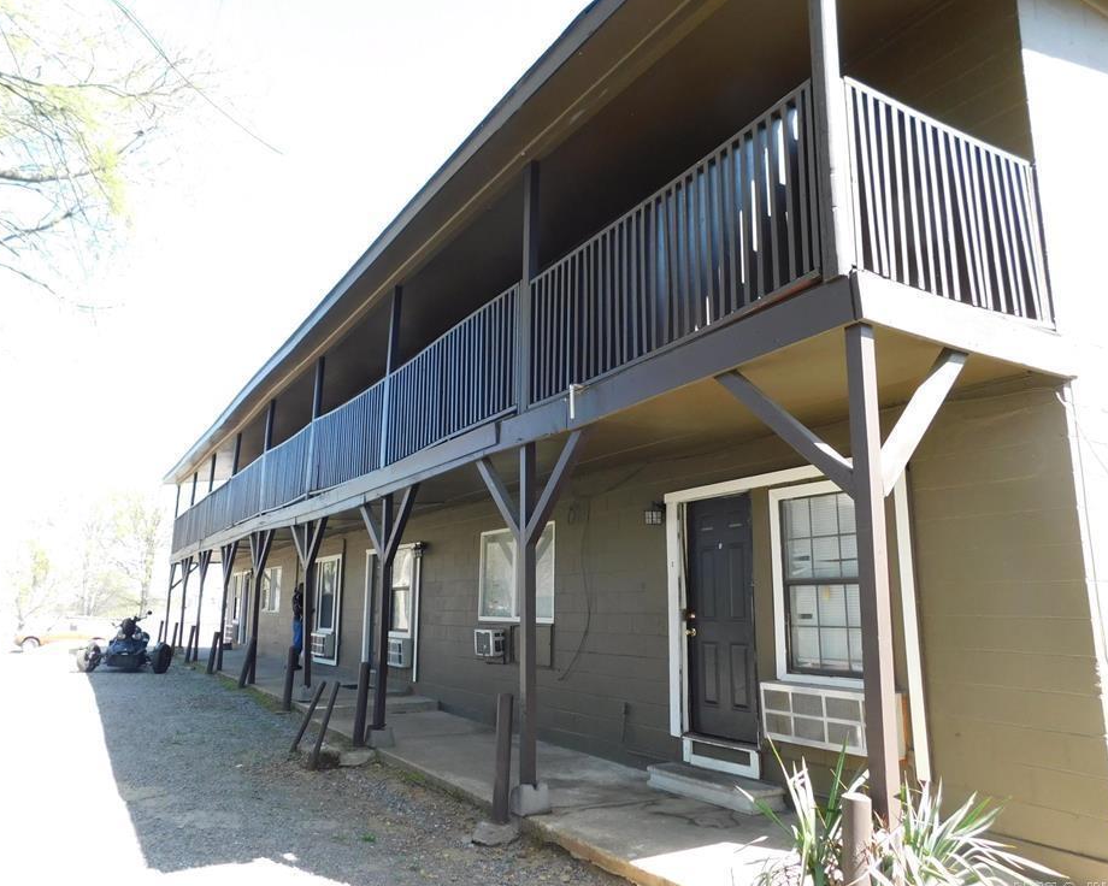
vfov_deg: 56.8
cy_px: 443
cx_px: 502
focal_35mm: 25
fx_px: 820
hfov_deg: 68.0
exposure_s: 1/200
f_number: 3
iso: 125
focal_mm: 4
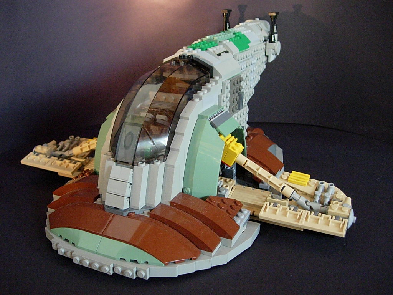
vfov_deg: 37.7
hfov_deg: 49.0
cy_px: 148
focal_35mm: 38
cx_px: 196
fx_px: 431
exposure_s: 1/23.2
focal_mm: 7.8
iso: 400
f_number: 2.8
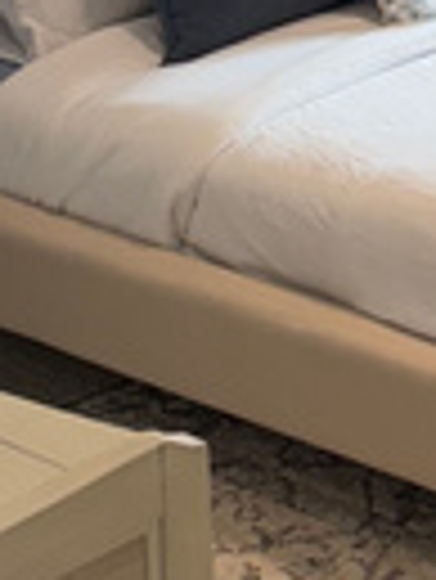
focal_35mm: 155
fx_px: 2599
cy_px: -202
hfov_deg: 9.3
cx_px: 679
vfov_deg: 12.3
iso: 64
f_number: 1.6
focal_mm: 5.96
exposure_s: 1/241
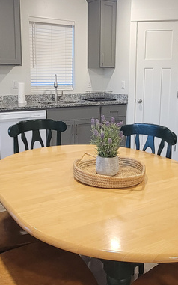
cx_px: 91
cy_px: 134
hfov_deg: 34.4
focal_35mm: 37
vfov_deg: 52.7
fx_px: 287
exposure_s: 1/60
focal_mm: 2.2
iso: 320
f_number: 2.2
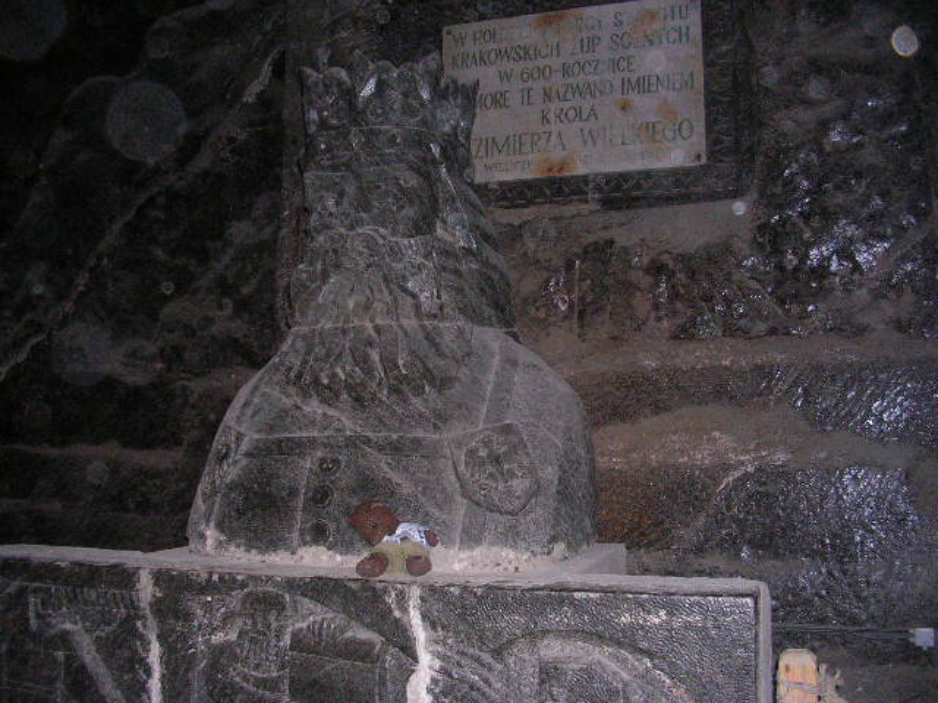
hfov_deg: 49.0
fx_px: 1030
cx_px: 469
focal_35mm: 38
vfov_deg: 37.7
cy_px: 352
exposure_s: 1/60.1
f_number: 2.8
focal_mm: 5.8
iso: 200
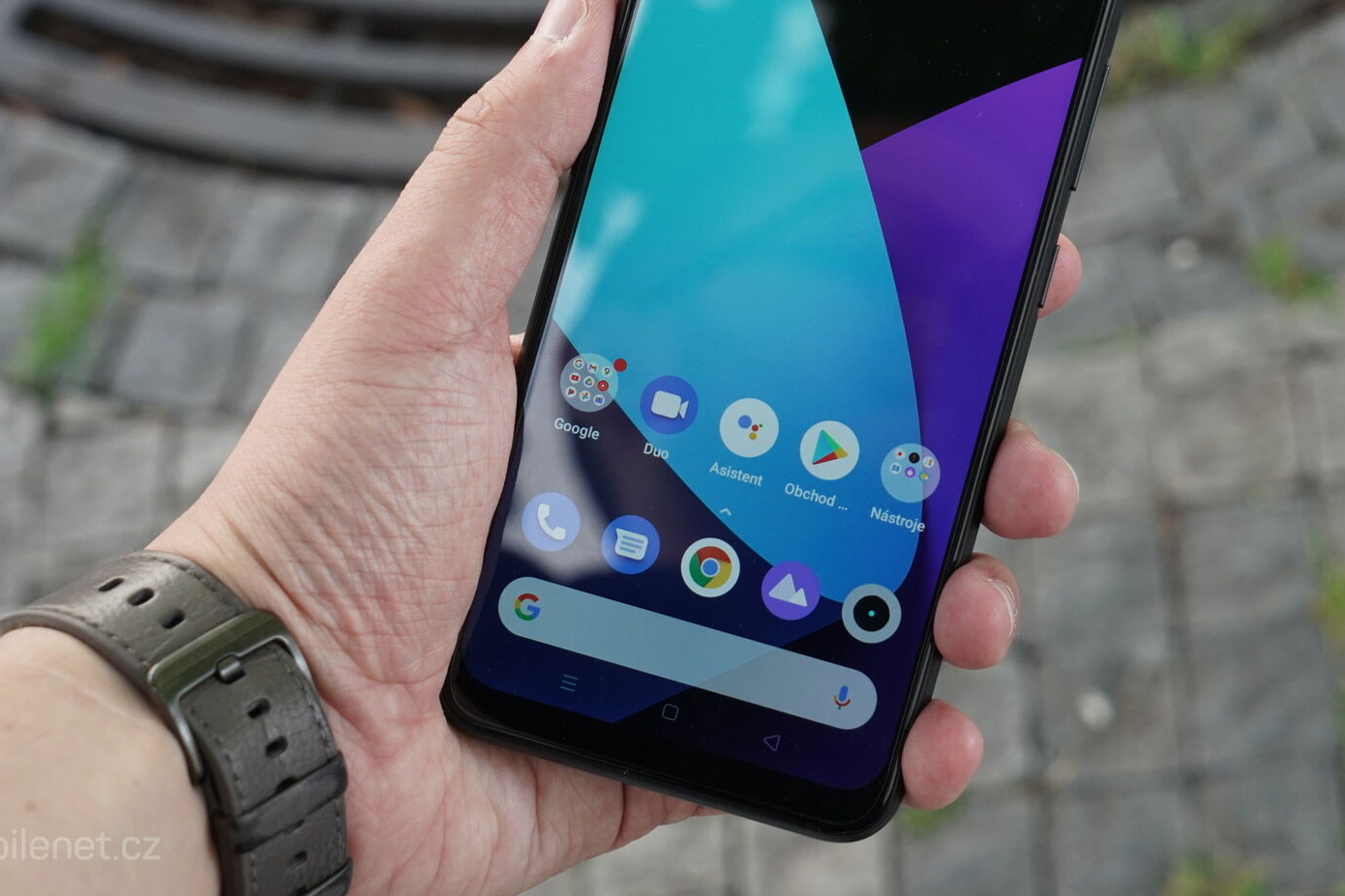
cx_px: 745
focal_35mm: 87
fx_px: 3251
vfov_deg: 15.7
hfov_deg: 23.4
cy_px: 286
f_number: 8
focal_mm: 63
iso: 1600
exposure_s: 1/160
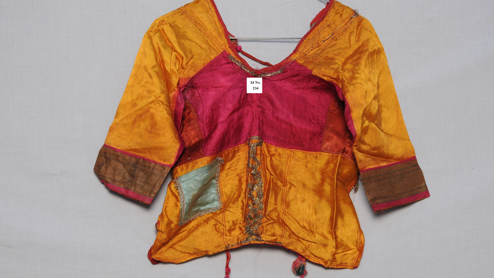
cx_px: 248
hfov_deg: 20.6
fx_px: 1362
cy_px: 143
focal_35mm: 104
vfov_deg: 11.6
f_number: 11
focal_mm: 66
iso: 400
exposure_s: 1/6
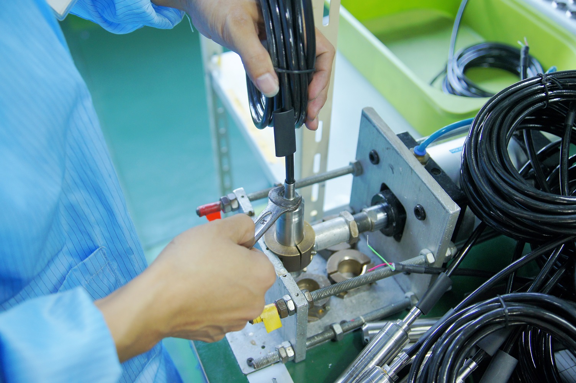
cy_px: 192
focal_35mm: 39
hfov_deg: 49.6
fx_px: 623
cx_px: 288
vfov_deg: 34.1
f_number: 2.8
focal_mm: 26
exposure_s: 1/60
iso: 400
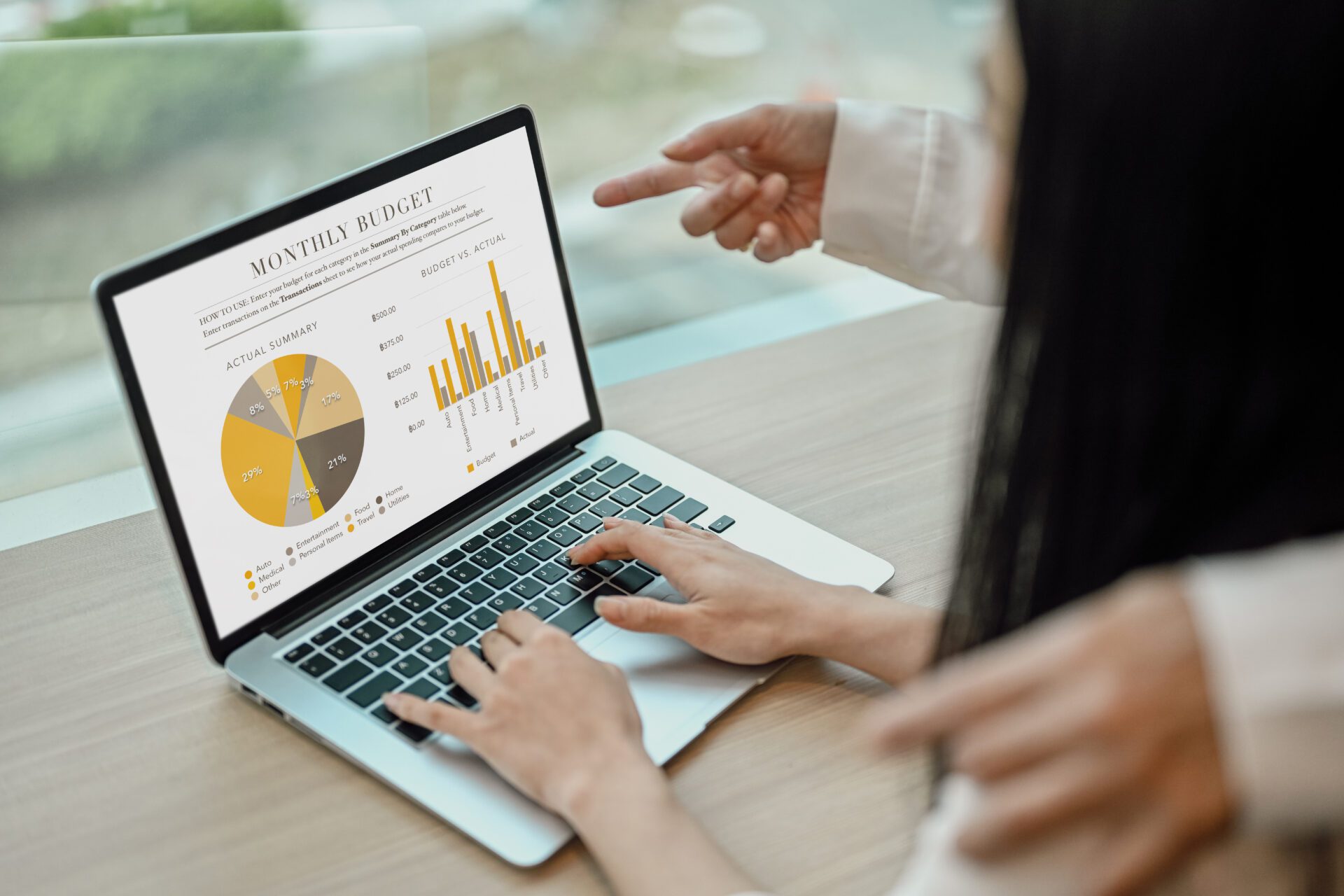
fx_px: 1867
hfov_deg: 39.6
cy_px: 448
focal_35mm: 50
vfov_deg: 27.0
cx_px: 672
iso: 500
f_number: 1.8
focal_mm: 50
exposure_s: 1/1000
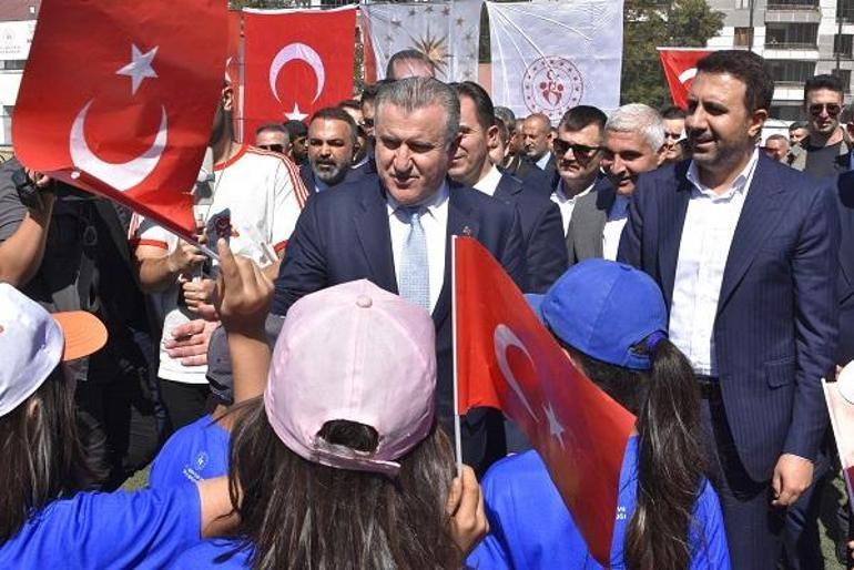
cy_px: 285
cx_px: 427
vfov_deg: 33.0
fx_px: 961
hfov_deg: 47.9
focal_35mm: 40
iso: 800
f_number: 14
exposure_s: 1/800
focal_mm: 27
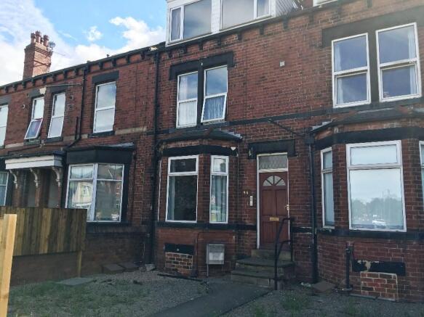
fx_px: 355
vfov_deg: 48.2
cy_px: 158
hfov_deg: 61.7
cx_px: 212
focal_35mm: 29
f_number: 2.2
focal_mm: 4.15
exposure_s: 1/630
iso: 25
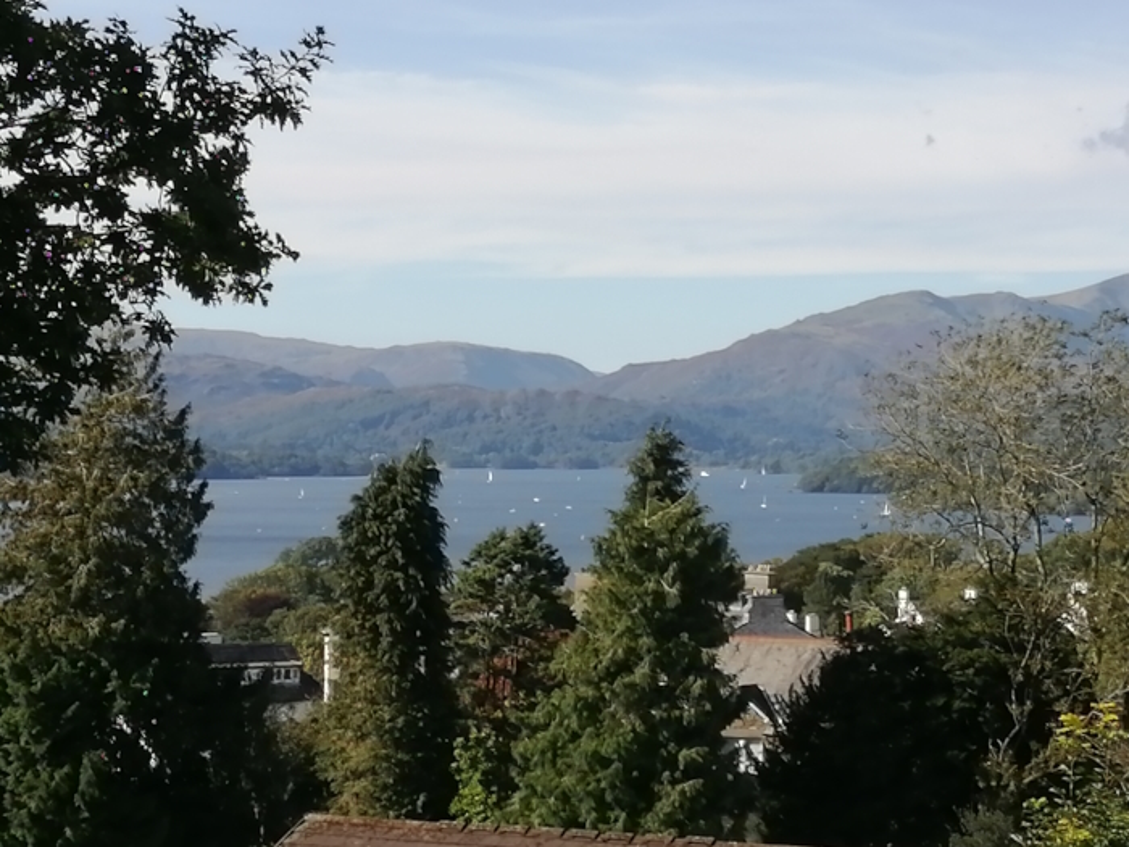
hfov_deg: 18.9
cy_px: 424
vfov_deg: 14.2
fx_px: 3392
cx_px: 564
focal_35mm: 104
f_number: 1.8
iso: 50
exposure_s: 1/2469
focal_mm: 3.64
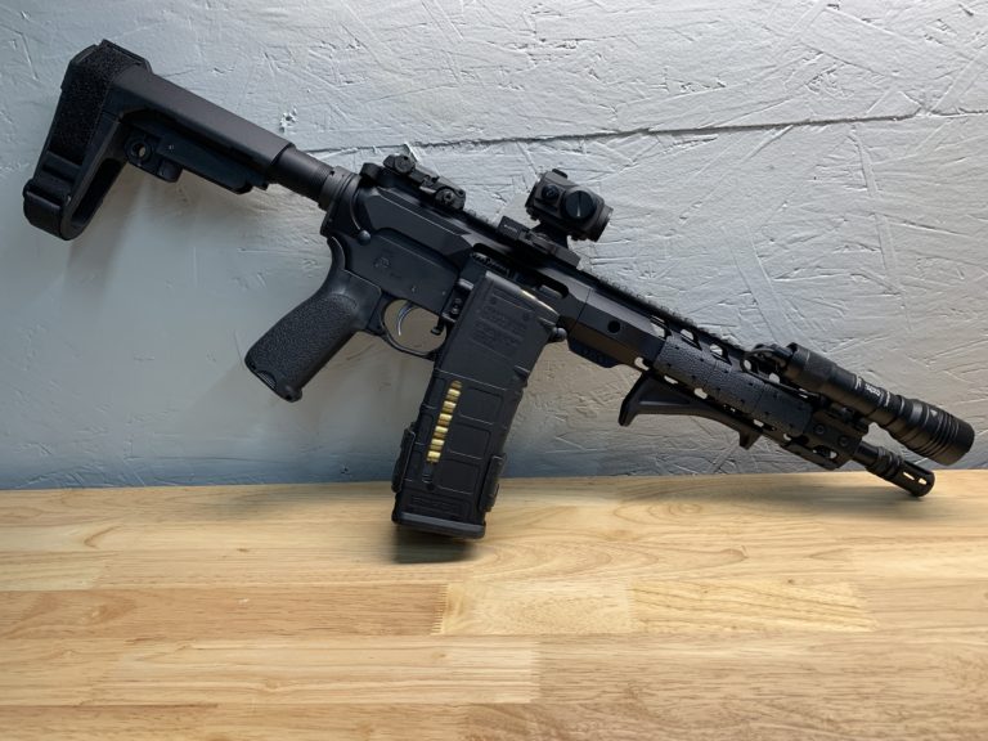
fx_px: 742
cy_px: 370
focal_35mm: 26
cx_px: 494
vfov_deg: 53.1
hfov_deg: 67.3
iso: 64
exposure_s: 1/120
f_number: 1.8
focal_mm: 4.25
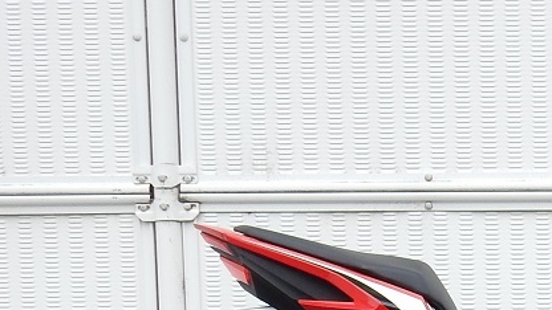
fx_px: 1976
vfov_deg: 8.6
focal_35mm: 135
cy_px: 578
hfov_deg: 15.0
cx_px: 771
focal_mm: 7.6
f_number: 4.2
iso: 125
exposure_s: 1/400
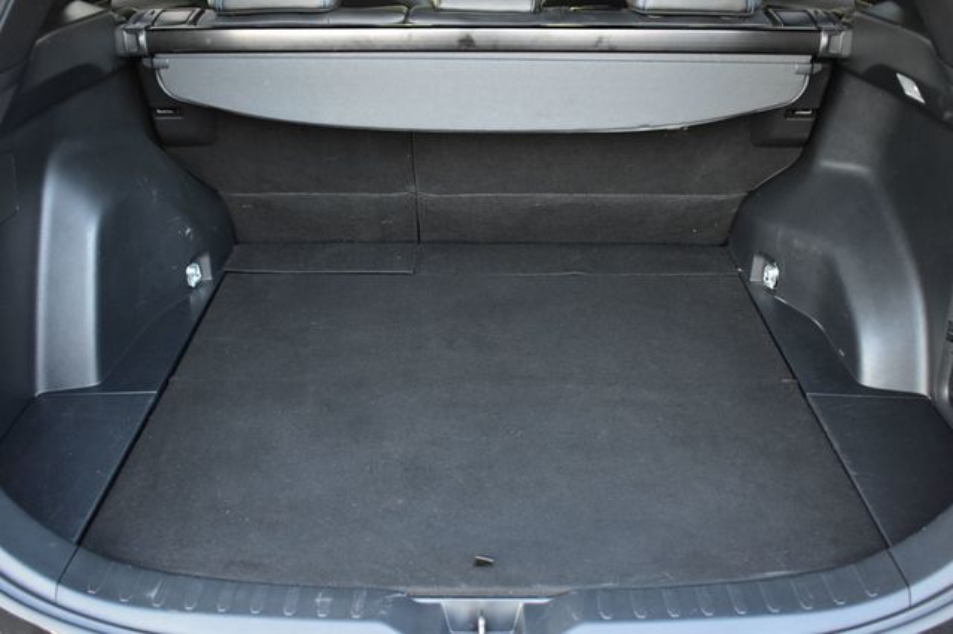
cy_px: 317
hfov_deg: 53.2
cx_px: 476
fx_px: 952
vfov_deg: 36.8
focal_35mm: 36
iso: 1600
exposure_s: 1/15
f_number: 5
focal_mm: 24
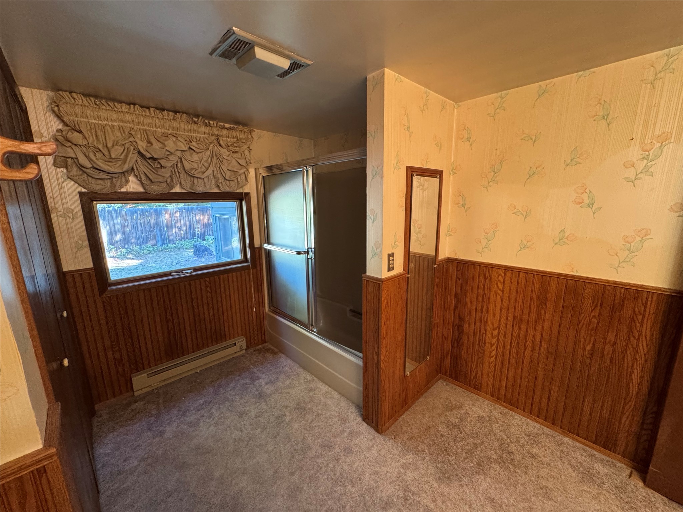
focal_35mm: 14
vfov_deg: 85.7
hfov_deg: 102.1
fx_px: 276
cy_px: 256
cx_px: 342
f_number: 2.2
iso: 500
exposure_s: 1/60
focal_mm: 2.22
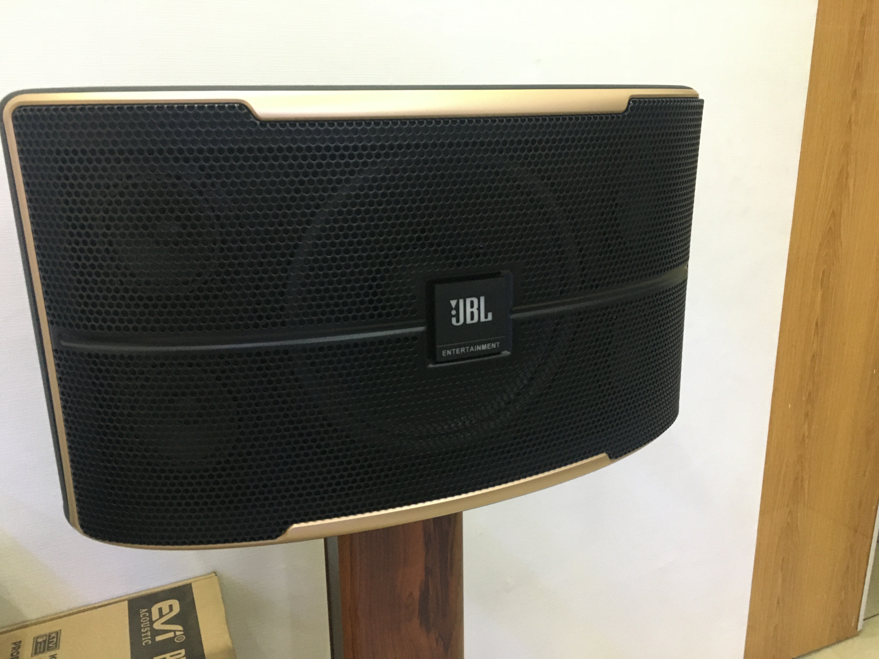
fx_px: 736
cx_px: 440
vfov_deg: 48.2
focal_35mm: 29
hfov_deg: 61.7
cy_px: 330
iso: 200
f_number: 2.2
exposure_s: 1/25
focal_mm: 4.15
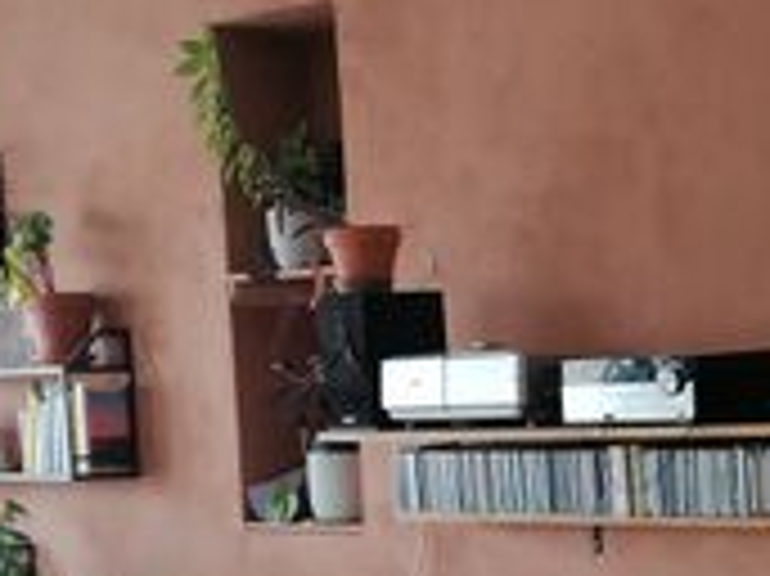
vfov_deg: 15.0
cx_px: 648
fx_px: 2112
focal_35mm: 95
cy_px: 684
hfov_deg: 20.4
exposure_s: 1/100
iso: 250
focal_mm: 4.75
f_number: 1.8
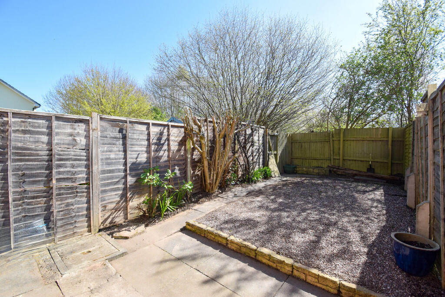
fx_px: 185
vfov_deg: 77.3
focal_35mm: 15
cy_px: 148
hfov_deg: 100.4
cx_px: 222
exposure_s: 1/400
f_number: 10
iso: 640
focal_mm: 10
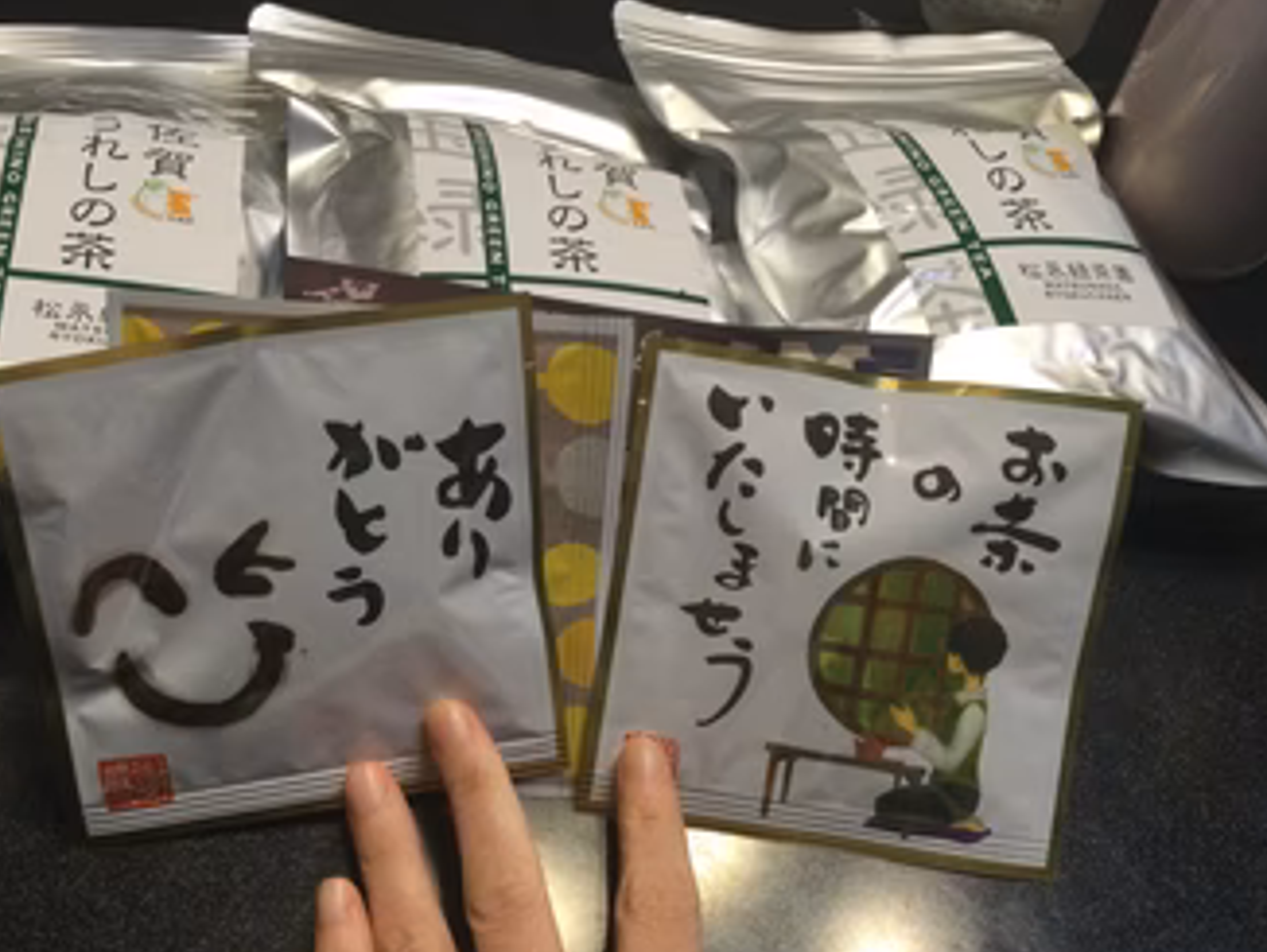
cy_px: 536
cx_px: 532
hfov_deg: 48.8
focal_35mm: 38
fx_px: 1392
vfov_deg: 37.7
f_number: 2.4
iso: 100
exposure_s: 1/30
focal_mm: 3.3
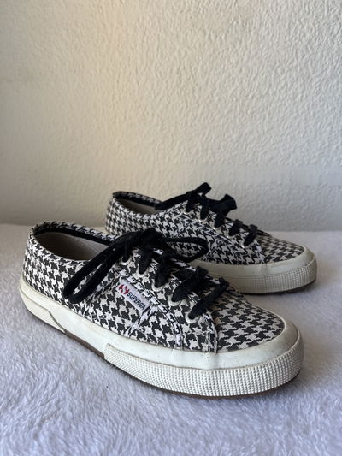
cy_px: 228
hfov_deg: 53.1
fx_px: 342
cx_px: 171
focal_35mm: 26
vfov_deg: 67.3
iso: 40
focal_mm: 5.1
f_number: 1.6
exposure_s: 1/171
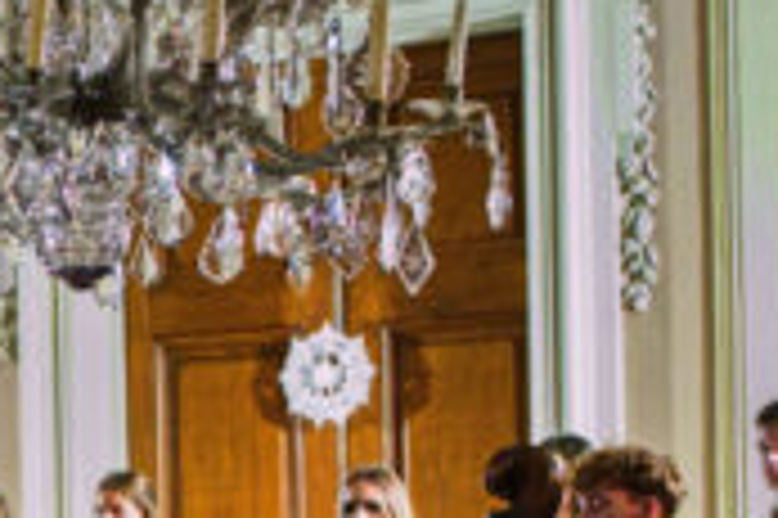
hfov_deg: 11.4
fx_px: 3498
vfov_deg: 8.4
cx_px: -782
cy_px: 646
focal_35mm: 162
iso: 10000
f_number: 2.5
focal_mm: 35
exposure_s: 1/400
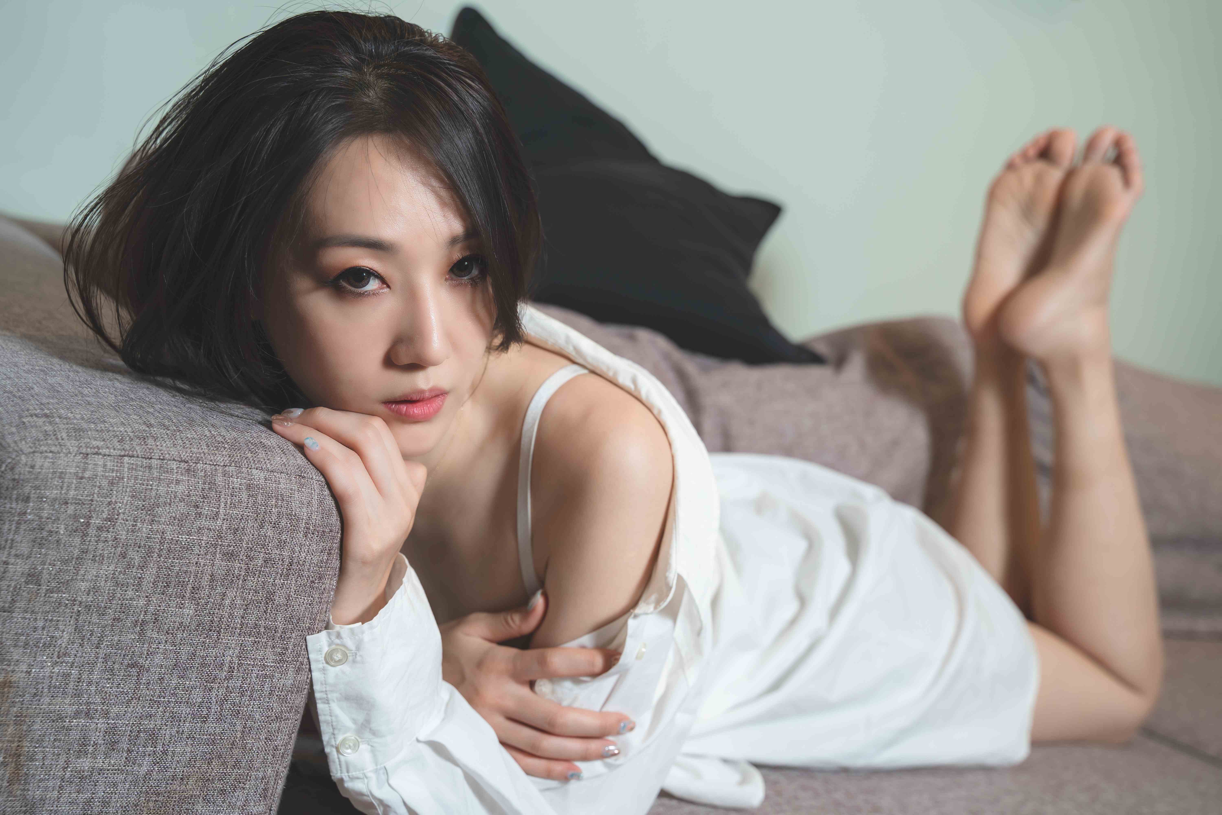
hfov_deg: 41.9
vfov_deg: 28.6
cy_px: 408
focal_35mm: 47
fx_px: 1595
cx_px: 611
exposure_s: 1/100
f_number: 4
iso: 100
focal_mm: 47
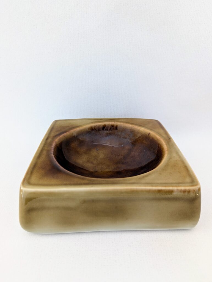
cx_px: 106
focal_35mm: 24
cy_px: 141
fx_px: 195
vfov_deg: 71.5
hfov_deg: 56.9
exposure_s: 1/71.4
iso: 43
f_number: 1.85
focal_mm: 6.81
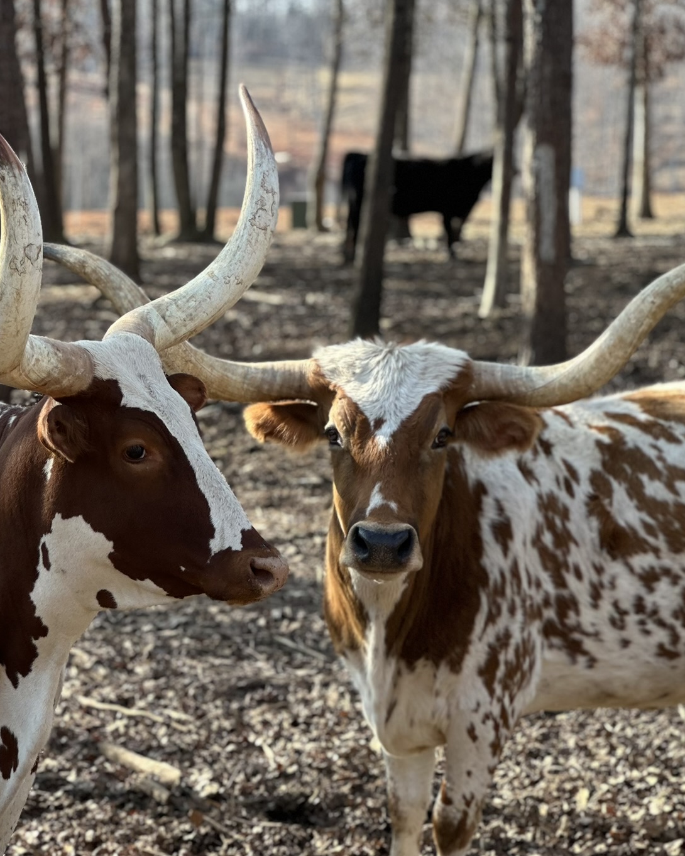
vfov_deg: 17.0
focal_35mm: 113
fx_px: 2863
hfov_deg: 13.6
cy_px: 538
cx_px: 267
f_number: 2.8
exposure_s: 1/121
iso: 32
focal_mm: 9
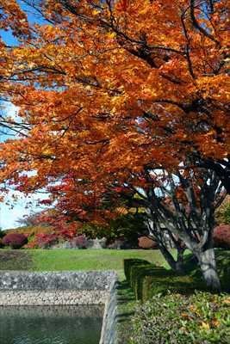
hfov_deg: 41.1
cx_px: 115
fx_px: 306
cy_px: 172
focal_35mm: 32
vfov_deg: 58.7
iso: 100
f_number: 7.1
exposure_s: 1/125
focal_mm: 32
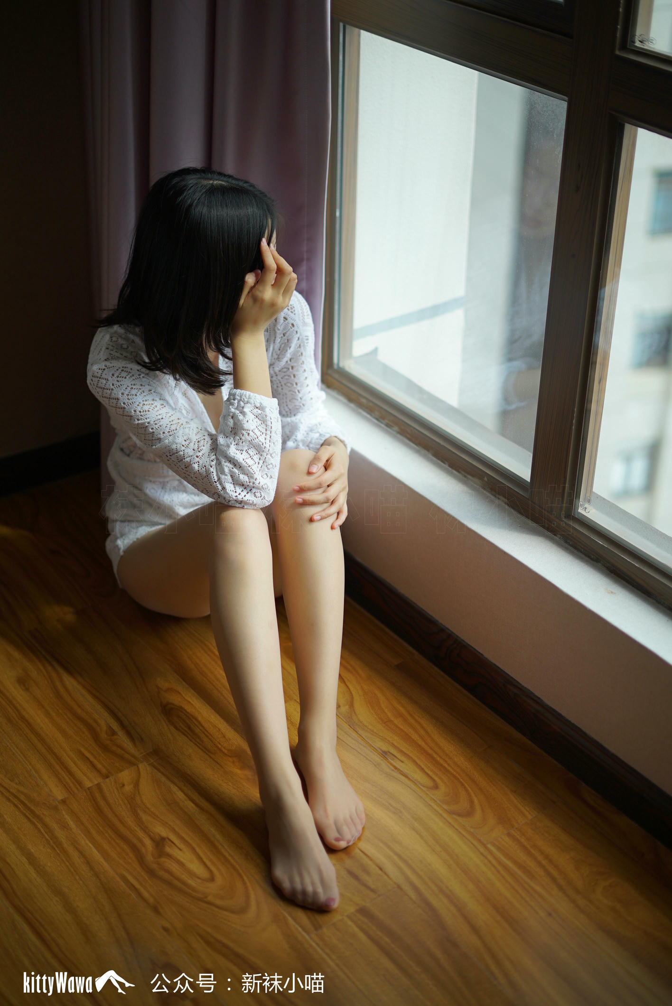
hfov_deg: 27.0
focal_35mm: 50
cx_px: 336
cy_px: 503
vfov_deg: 39.6
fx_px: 1398
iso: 100
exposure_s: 1/640
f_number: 1.8
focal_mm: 50
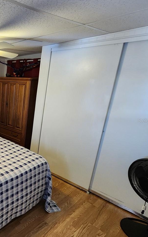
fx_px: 148
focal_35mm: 23
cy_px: 120
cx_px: -37
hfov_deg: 37.3
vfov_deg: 77.2
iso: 400
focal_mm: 2.2
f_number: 2.2
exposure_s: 1/30
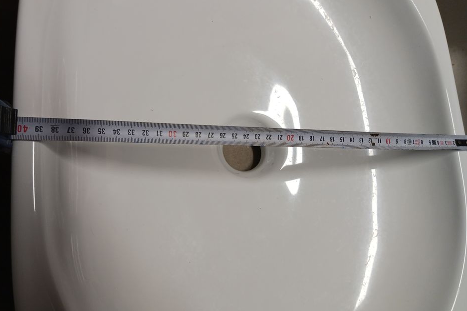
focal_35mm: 30
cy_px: 151
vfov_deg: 43.6
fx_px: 389
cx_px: 220
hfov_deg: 61.9
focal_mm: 4
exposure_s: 1/50
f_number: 1.8
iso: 125
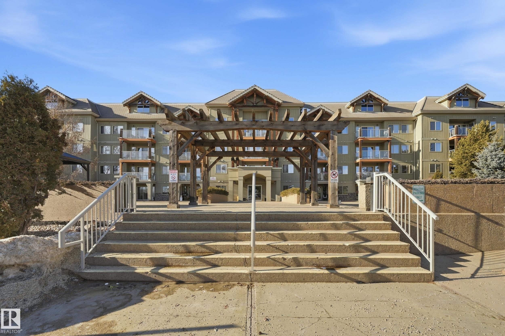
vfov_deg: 81.1
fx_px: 196
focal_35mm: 14
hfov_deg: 104.3
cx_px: 252
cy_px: 168
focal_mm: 14
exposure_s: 1/1250
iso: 100
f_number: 10
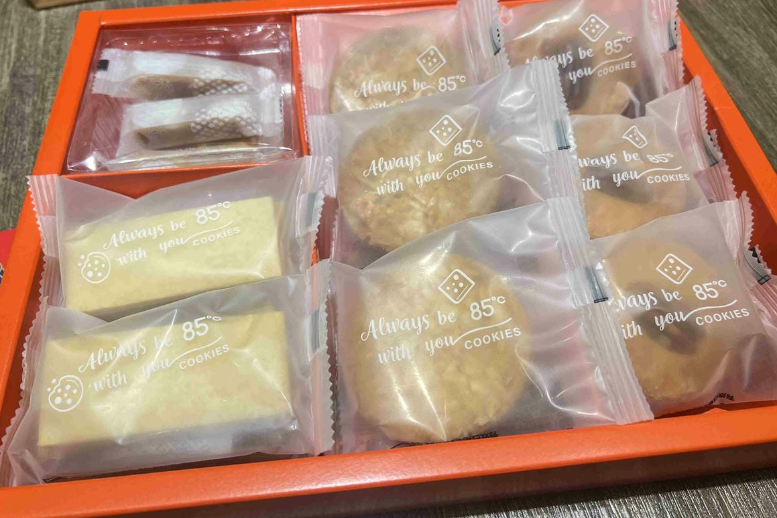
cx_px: 390
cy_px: 231
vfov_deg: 46.3
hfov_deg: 65.5
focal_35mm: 28
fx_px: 604
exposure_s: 1/120
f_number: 1.5
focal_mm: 5.7
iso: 100
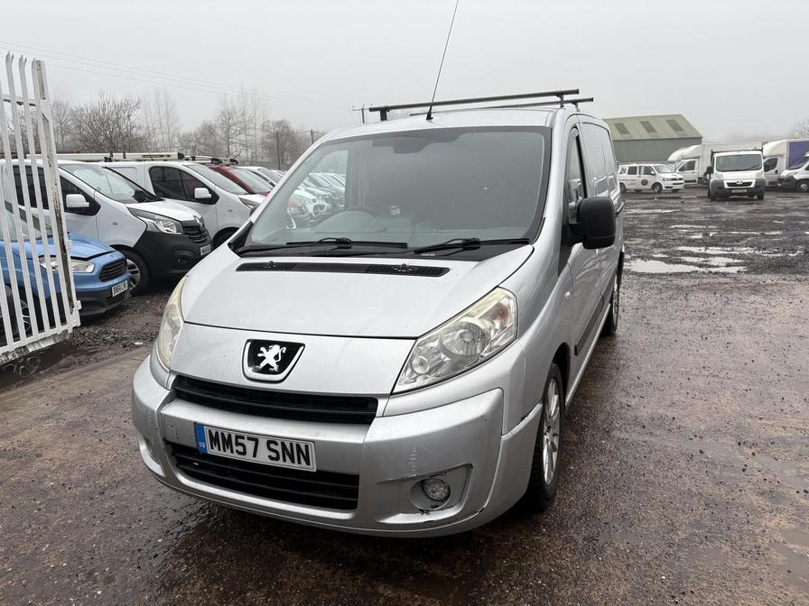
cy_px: 303
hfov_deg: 67.3
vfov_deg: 53.1
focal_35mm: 26
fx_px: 608
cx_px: 404
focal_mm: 5.96
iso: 50
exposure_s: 1/444
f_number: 1.6
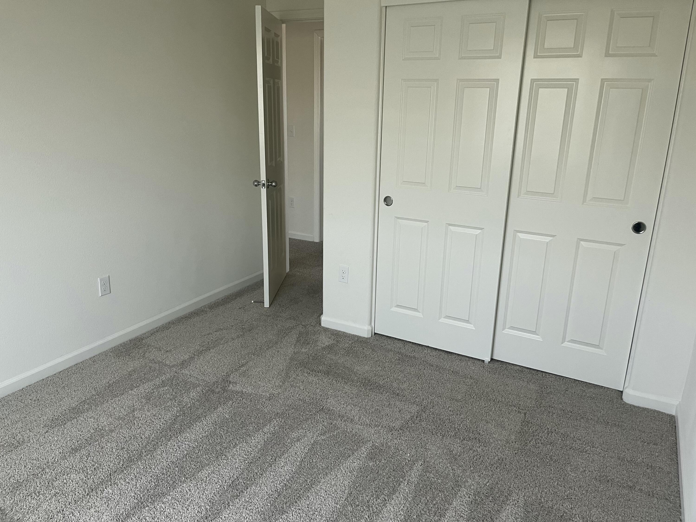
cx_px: 348
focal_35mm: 26
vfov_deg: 53.1
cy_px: 261
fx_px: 523
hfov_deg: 67.3
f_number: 1.6
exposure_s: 1/72
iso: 125
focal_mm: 5.1
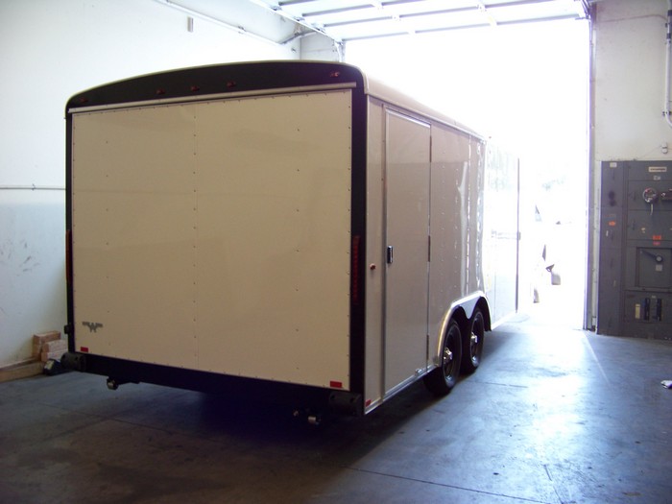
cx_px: 336
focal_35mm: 36
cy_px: 252
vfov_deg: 39.7
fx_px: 699
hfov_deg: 51.4
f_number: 2.8
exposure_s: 1/30
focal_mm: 5.85
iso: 144
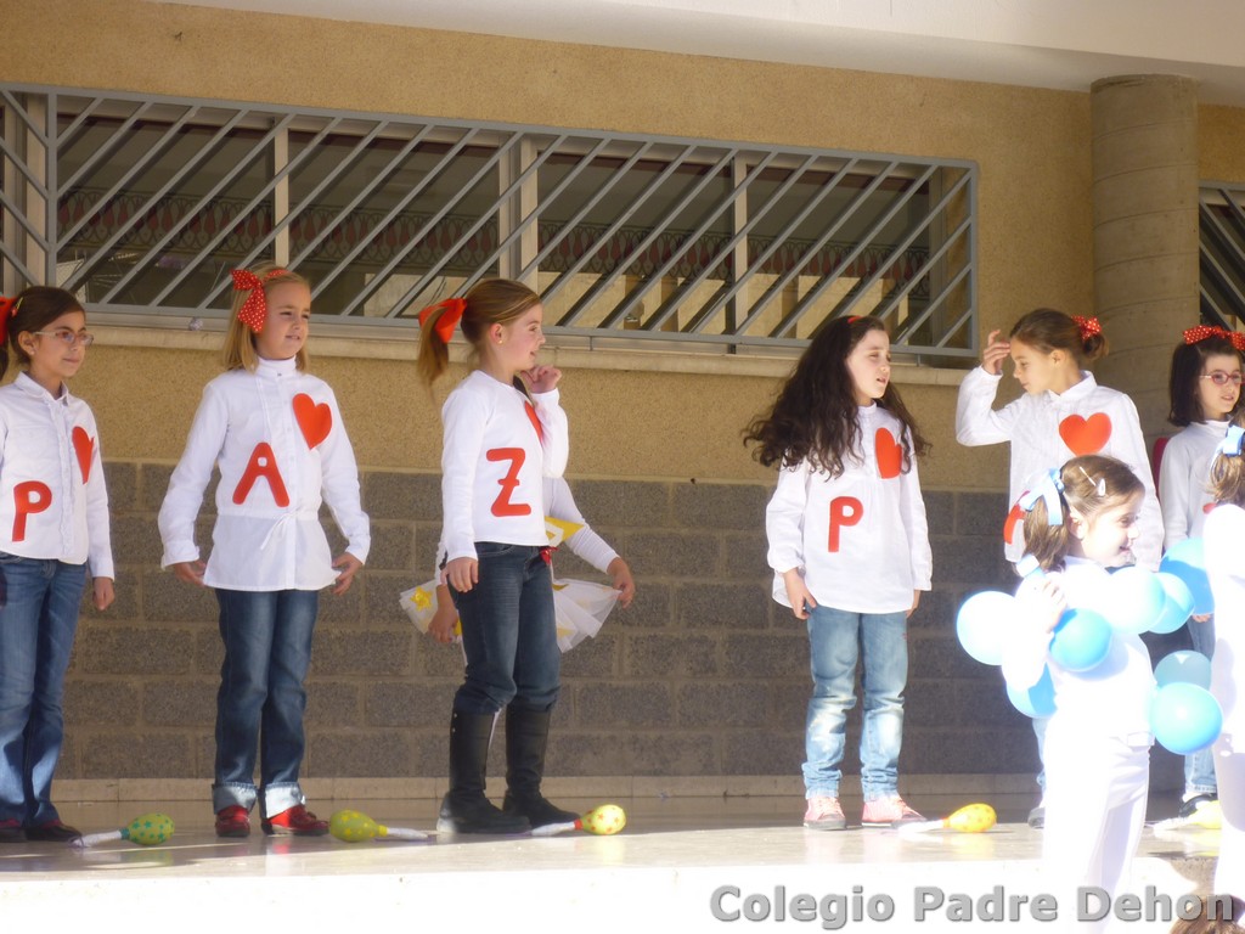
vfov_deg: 12.6
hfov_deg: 16.7
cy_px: 467
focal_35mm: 118
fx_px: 4244
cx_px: 622
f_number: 5.8
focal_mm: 20.8
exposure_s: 1/100
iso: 80
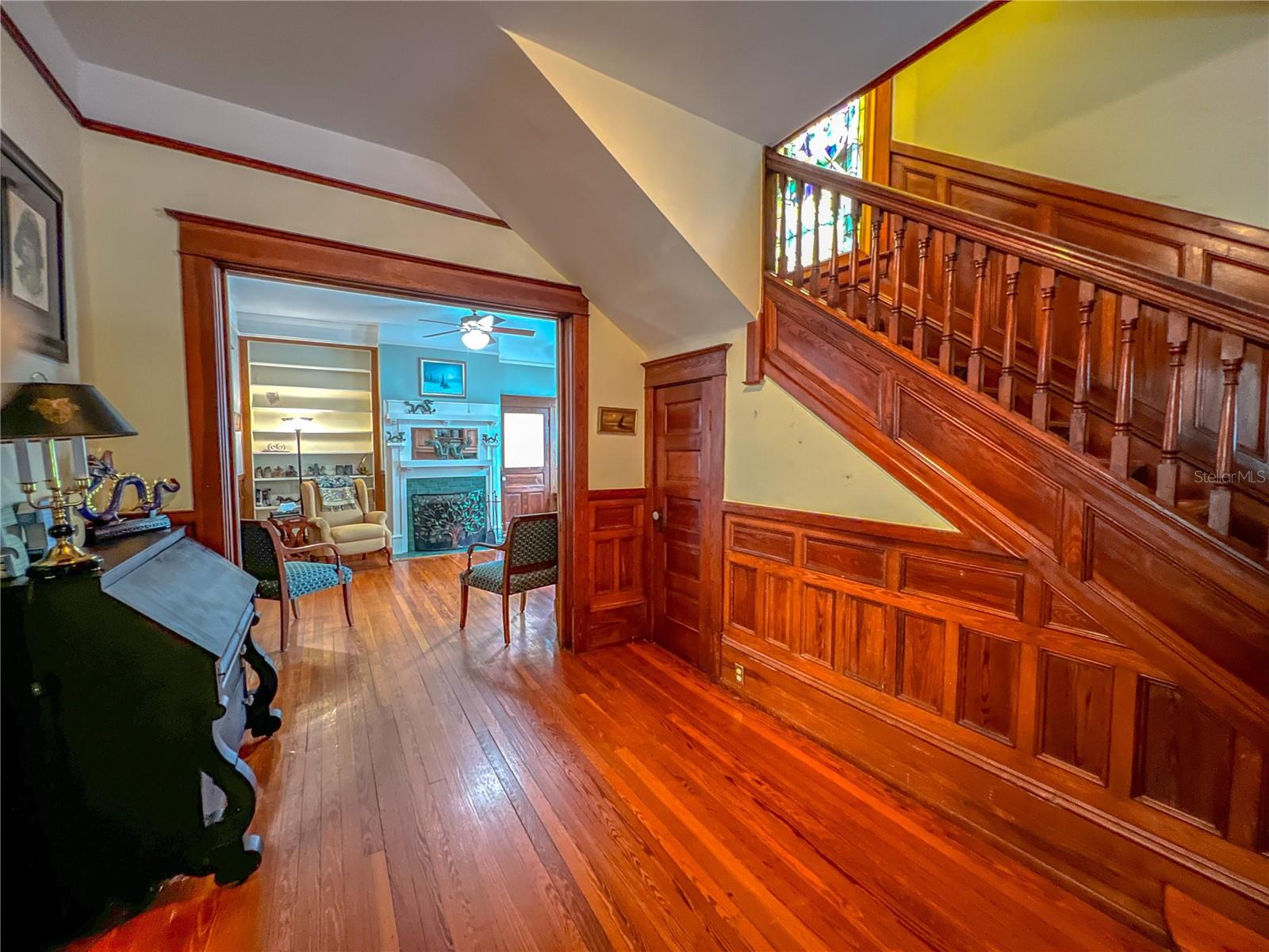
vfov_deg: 89.9
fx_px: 477
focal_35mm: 13
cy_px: 476
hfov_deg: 106.2
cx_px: 634
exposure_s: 1/9
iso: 1250
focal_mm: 1.57
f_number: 1.8
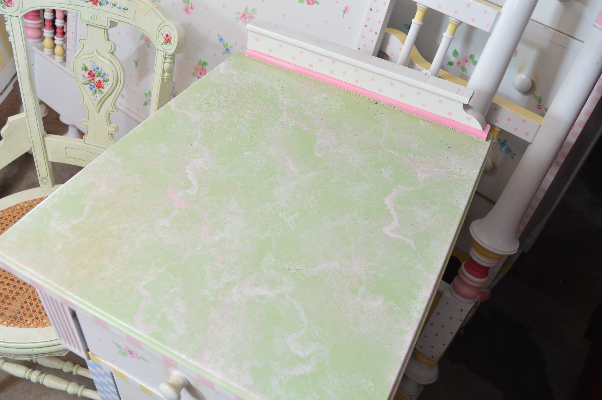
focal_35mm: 30
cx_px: 301
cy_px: 200
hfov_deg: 62.0
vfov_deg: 43.5
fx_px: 501
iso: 200
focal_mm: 20
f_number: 5
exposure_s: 1/40
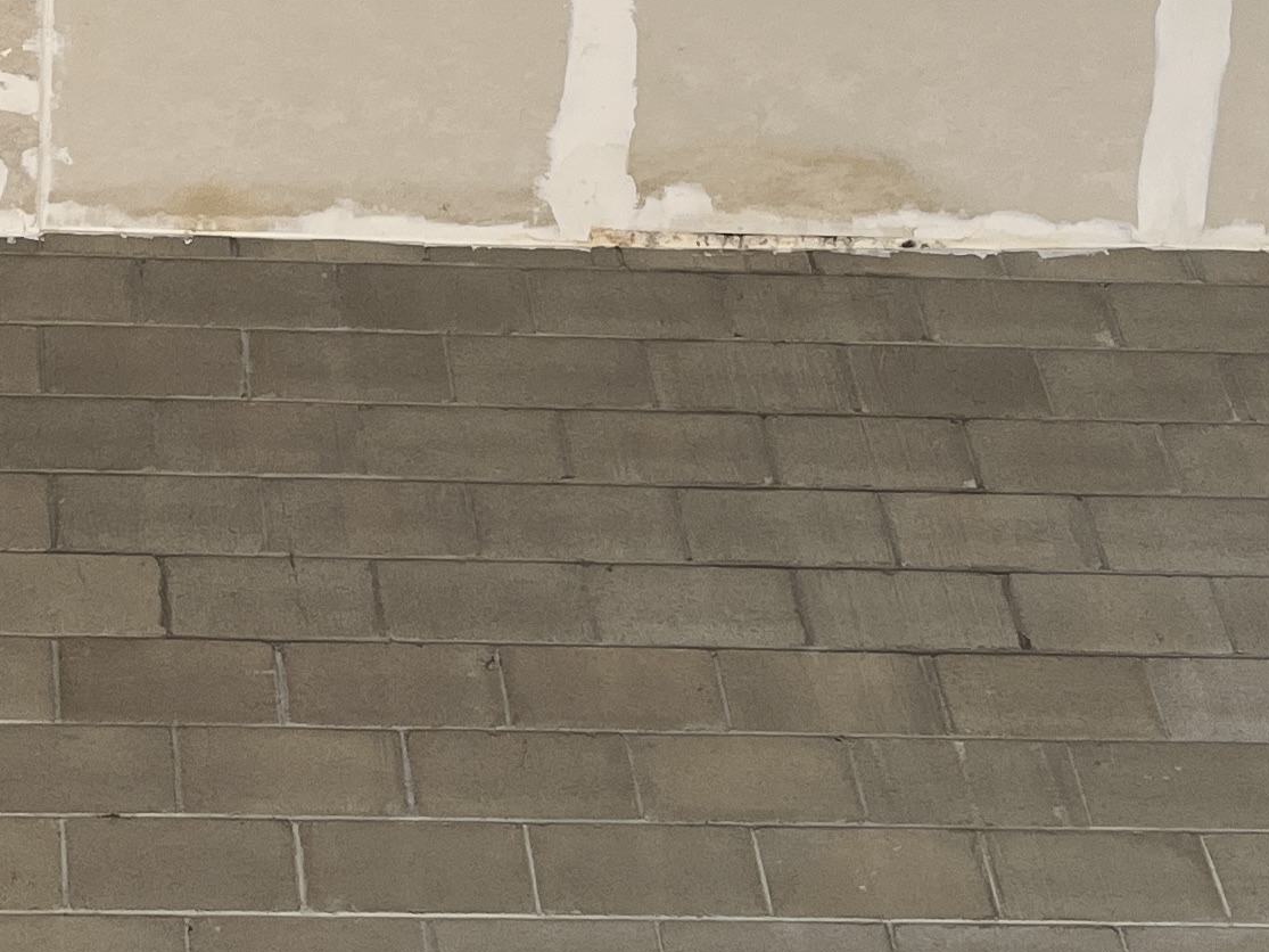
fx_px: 3446
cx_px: 164
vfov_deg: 15.6
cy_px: 129
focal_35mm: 94
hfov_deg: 20.5
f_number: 1.6
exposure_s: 1/122
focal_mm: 5.1
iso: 100
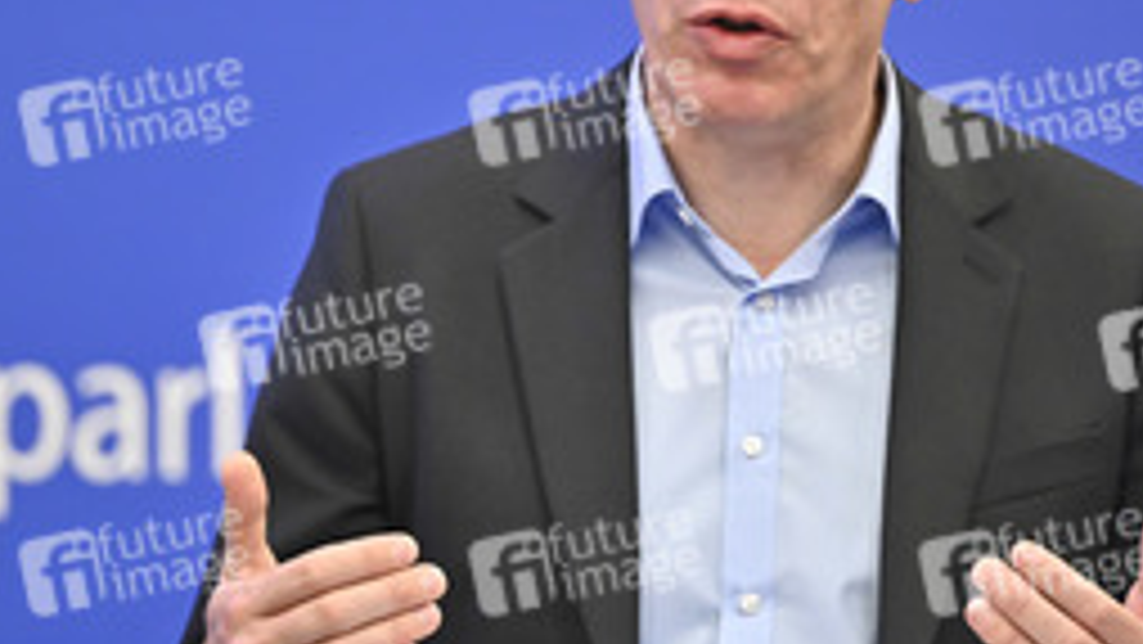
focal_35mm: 334
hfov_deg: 6.5
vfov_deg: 3.6
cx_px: 646
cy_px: 225
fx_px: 10125
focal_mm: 180
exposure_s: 1/320
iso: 2000
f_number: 2.8
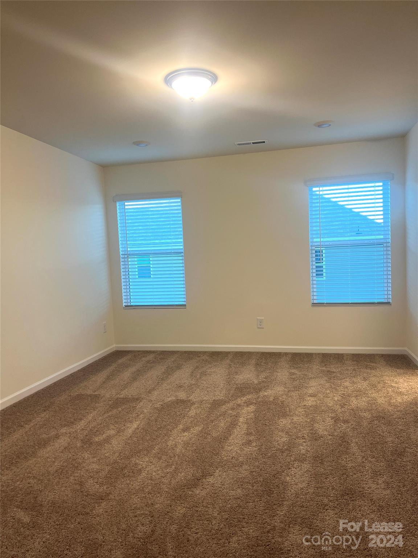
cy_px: 279
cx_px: 209
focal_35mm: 26
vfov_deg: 67.3
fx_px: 419
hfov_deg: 53.1
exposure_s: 1/60
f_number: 1.5
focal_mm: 5.7
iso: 100
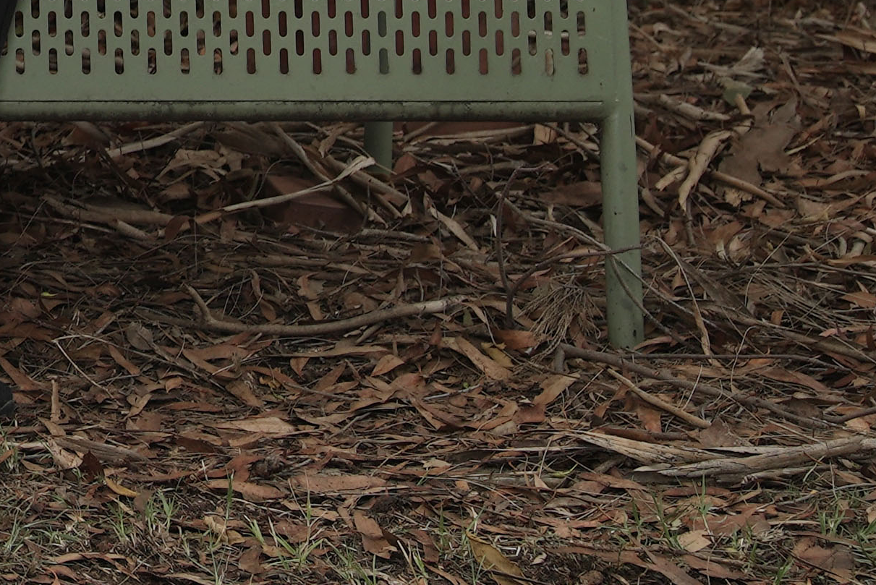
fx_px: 2897
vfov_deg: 11.0
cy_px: -358
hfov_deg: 15.4
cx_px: -558
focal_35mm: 119
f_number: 6.3
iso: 320
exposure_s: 1/200
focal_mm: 34
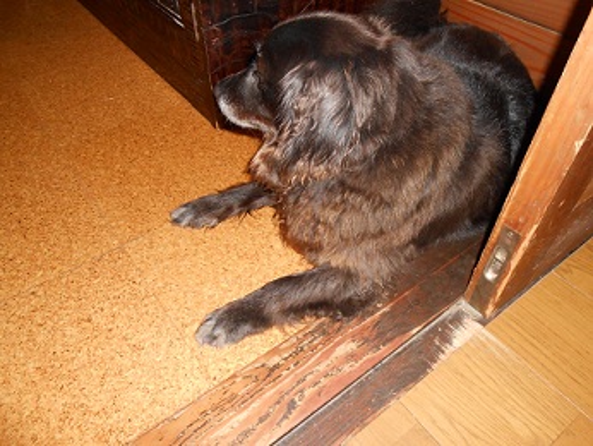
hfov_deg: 67.3
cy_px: 223
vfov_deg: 53.1
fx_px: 446
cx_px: 296
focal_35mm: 26
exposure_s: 1/25
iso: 200
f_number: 3.5
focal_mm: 4.6
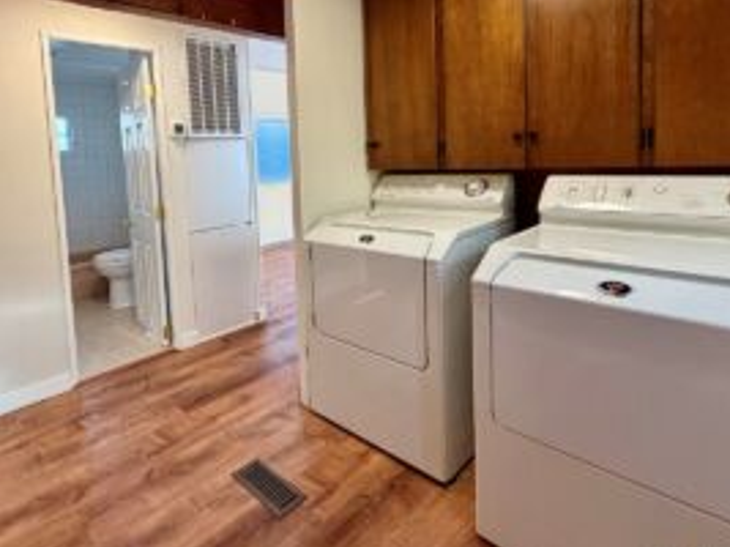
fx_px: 443
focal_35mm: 21
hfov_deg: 77.8
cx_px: 282
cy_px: 189
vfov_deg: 62.1
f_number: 2.2
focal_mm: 2.22
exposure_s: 1/120
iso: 320
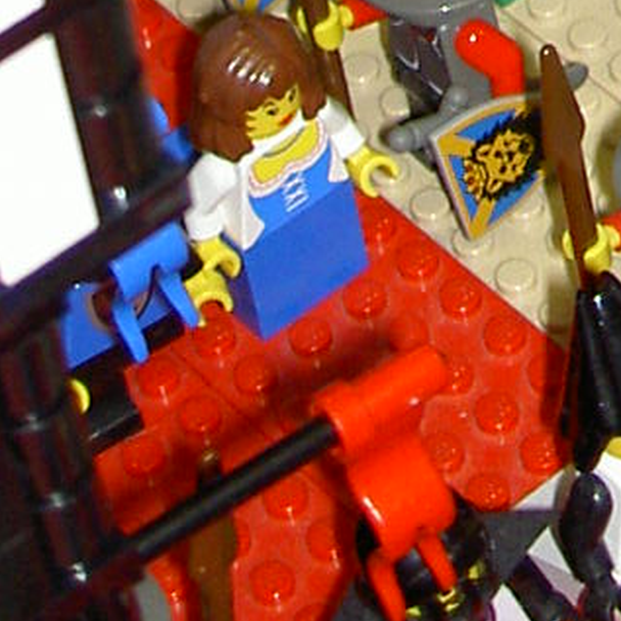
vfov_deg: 9.1
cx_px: 1032
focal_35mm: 174
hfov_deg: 9.7
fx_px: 3532
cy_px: -868
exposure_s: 1/59.5
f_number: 2.8
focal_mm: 8
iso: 100
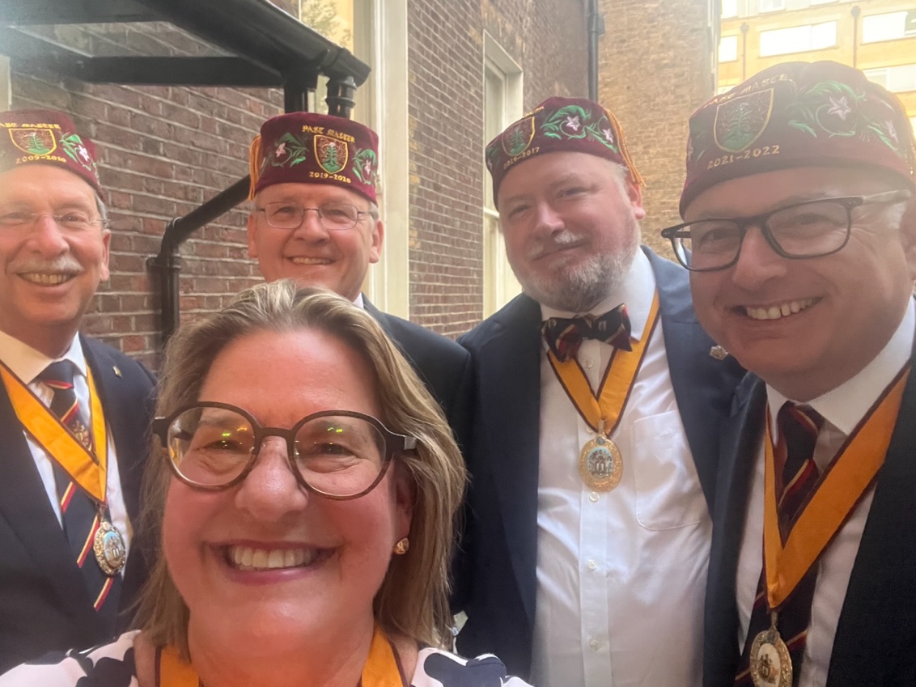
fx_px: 688
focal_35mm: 26
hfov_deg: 67.1
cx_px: 409
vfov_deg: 53.0
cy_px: 327
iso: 500
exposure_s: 1/30
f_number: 2.2
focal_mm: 2.71
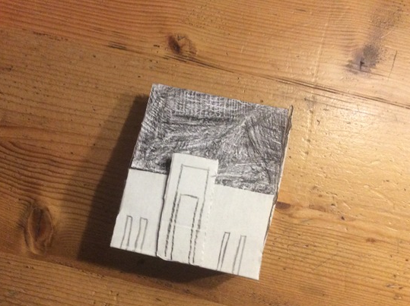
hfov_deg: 48.9
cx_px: 180
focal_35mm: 38
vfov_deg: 37.6
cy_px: 157
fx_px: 450
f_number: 2.4
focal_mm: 3.3
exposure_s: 1/25
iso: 250
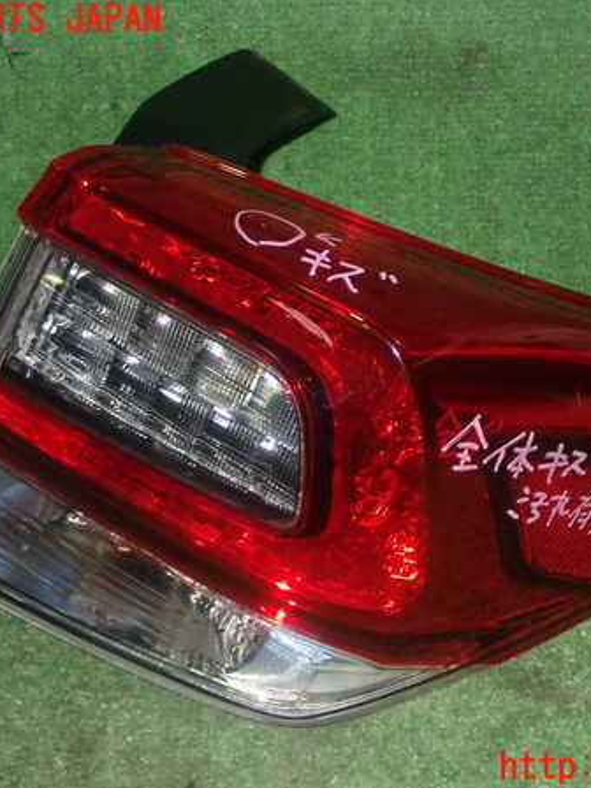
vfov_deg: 30.7
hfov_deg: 23.2
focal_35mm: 63
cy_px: 394
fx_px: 1434
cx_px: 369
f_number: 9
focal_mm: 8.4
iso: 1000
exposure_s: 1/50
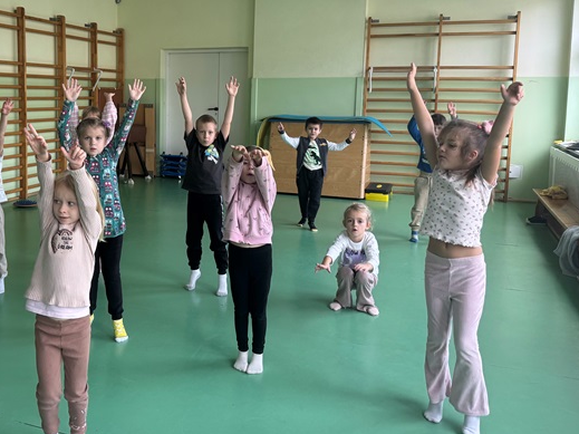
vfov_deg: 38.3
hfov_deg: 48.5
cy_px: 155
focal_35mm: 37
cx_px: 156
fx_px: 619
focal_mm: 6.76
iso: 200
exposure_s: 1/115
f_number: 1.78
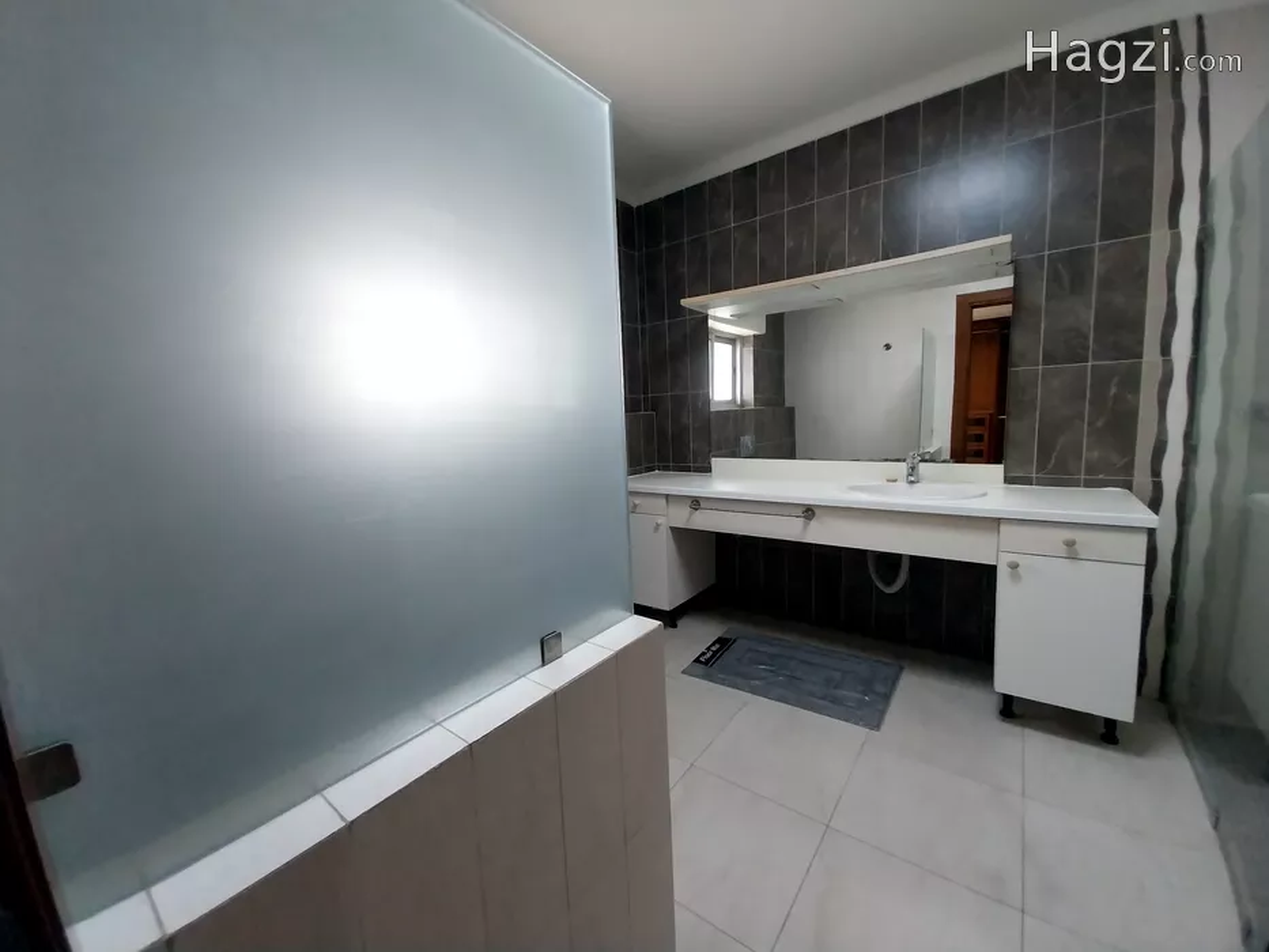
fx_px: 477
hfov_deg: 106.2
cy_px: 476
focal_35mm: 13
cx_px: 634
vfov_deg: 89.9
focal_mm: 1.3
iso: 160
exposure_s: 1/50
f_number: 2.2
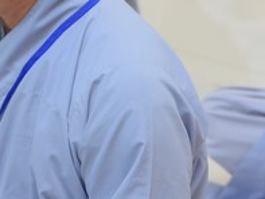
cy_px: 86
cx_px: -20
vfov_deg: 4.8
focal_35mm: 311
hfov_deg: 6.3
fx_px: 2382
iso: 1250
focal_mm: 98
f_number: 5.6
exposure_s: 1/100
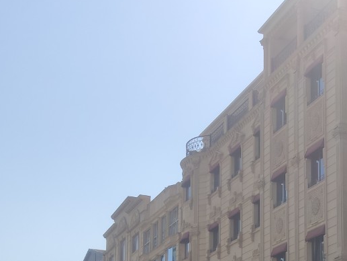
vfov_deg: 20.5
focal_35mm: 67
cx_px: 400
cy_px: 317
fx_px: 672
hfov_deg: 26.3
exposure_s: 1/3333
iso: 112
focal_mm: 4.75
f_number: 1.75
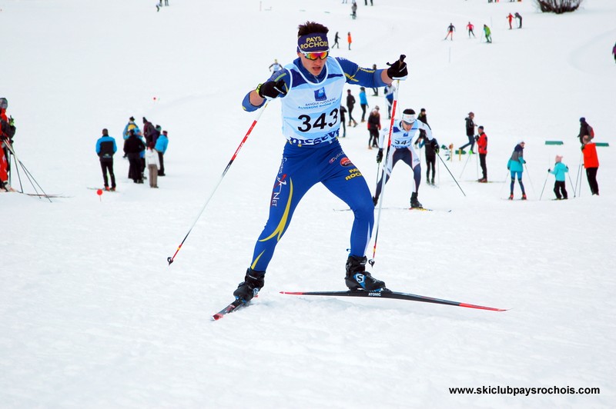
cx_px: 308
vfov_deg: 10.7
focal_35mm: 128
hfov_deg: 16.1
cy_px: 204
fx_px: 2180
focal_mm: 85
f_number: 5
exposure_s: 1/1250
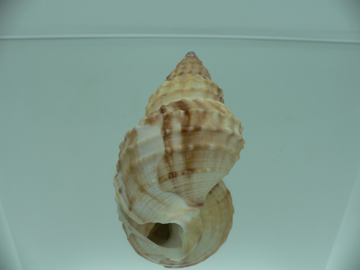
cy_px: 135
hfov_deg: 52.6
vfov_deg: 40.7
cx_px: 180
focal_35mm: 35
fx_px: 364
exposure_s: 1/80
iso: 80
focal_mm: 4.6
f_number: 2.8
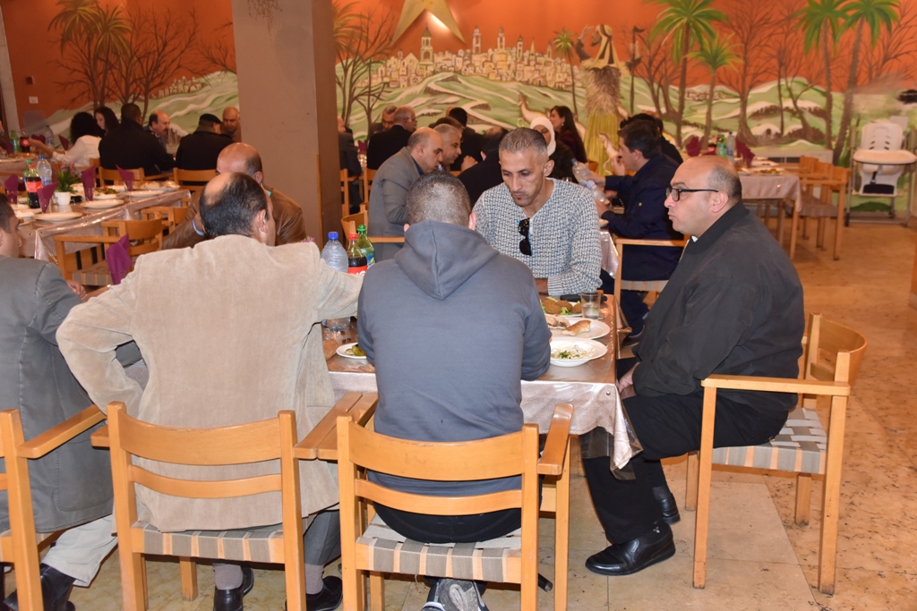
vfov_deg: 35.1
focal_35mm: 38
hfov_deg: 50.7
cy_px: 306
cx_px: 458
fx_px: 968
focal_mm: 38
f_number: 5.6
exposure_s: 1/60
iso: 1600
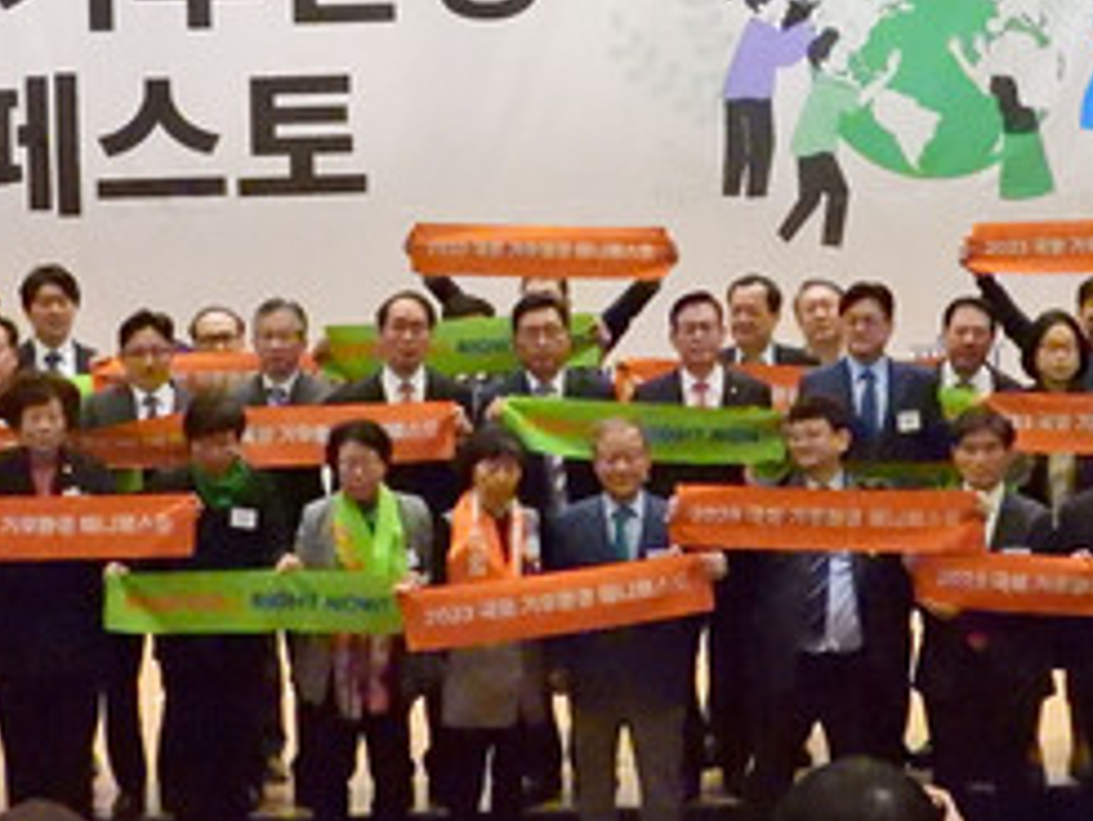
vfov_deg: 15.0
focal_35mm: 98
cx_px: 598
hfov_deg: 20.0
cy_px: 138
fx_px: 3096
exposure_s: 1/125
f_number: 4.5
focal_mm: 7.1
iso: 4000
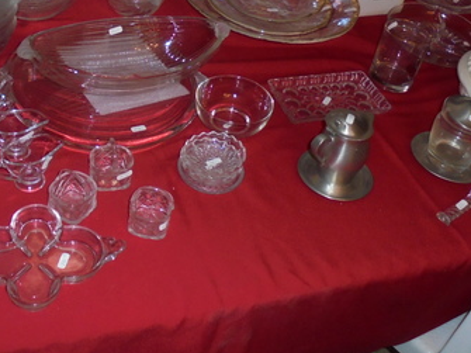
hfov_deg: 38.7
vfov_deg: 28.5
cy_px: 32
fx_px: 666
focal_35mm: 49
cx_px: 179
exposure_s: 1/30
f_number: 3.5
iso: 200
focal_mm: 4.6
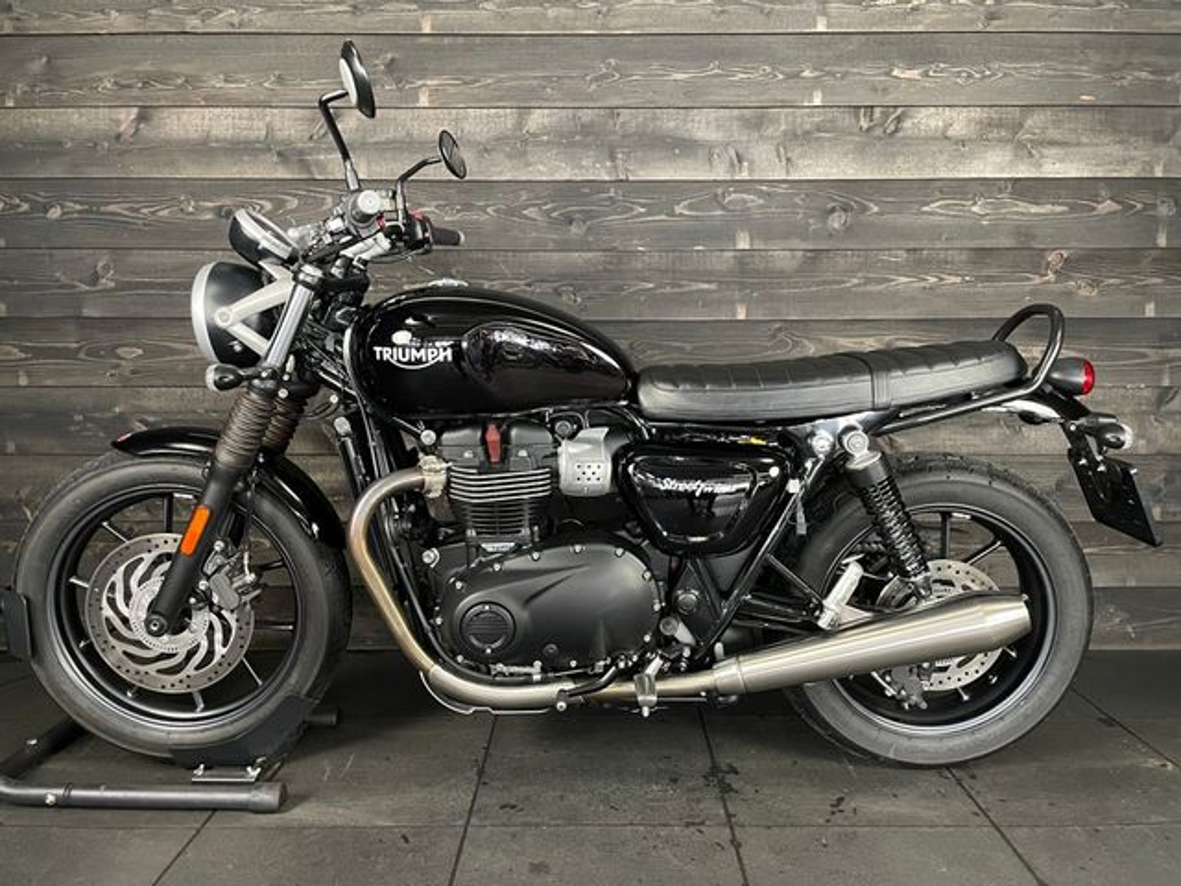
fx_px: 887
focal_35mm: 26
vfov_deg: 53.1
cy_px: 443
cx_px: 590
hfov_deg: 67.3
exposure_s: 1/33
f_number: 1.6
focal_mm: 4.2
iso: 640
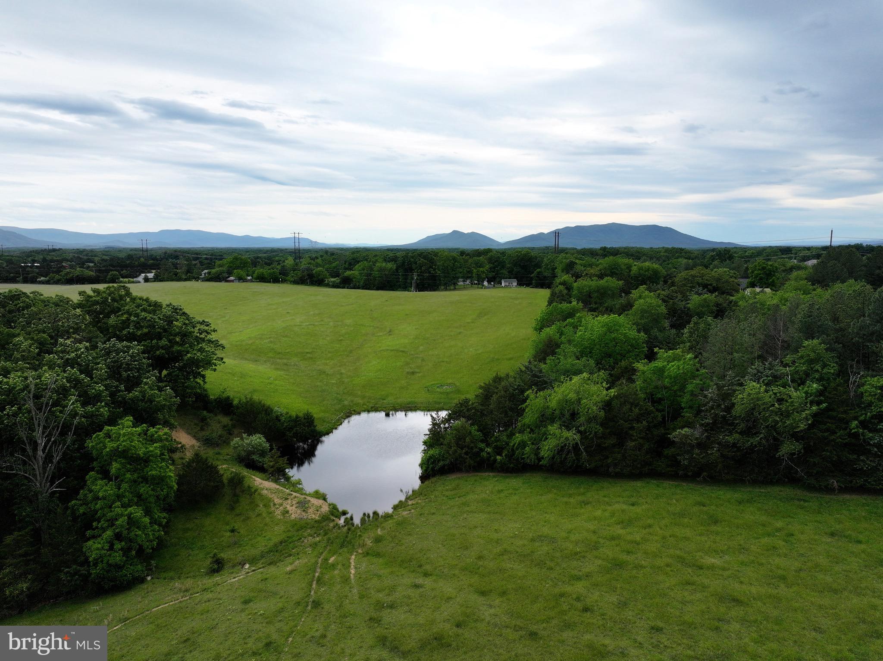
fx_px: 612
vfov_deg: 56.8
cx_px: 442
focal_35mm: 24
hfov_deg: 71.6
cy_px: 330
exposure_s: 1/500
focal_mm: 12.29
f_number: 2.8
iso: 250
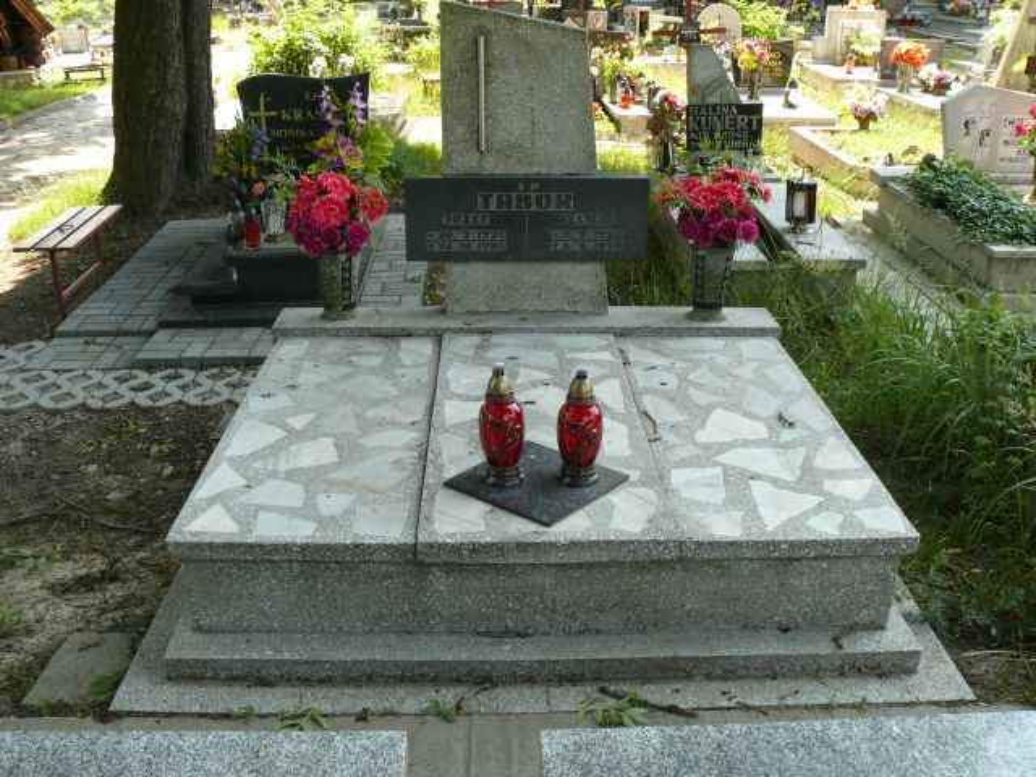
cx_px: 518
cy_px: 388
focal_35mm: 35
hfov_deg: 52.6
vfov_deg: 40.7
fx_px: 1047
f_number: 4
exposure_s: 1/100
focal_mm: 7.4
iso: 100
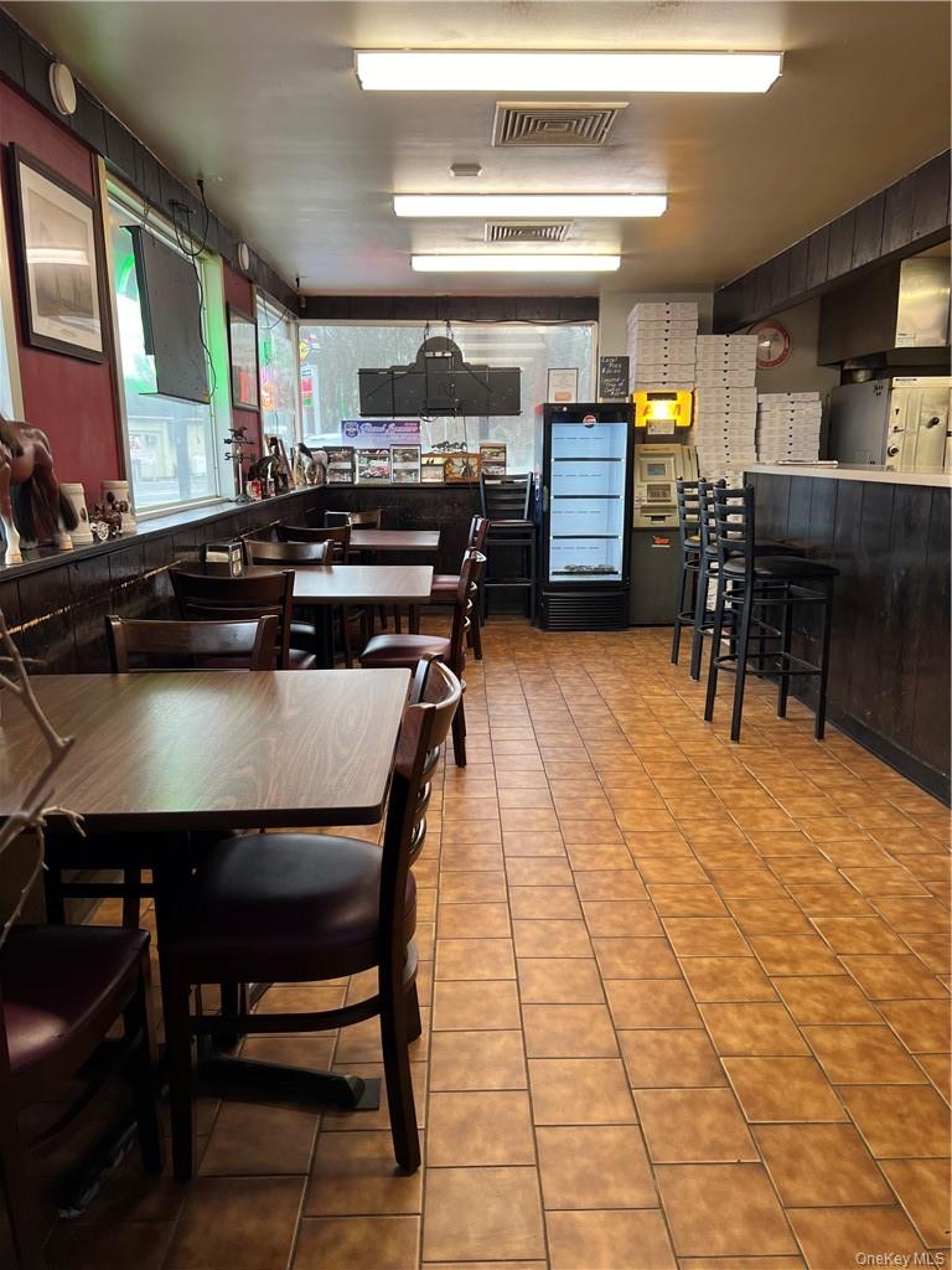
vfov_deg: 67.3
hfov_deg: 53.1
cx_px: 476
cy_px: 635
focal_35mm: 26
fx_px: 953
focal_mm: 5.7
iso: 80
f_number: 1.5
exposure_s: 1/60
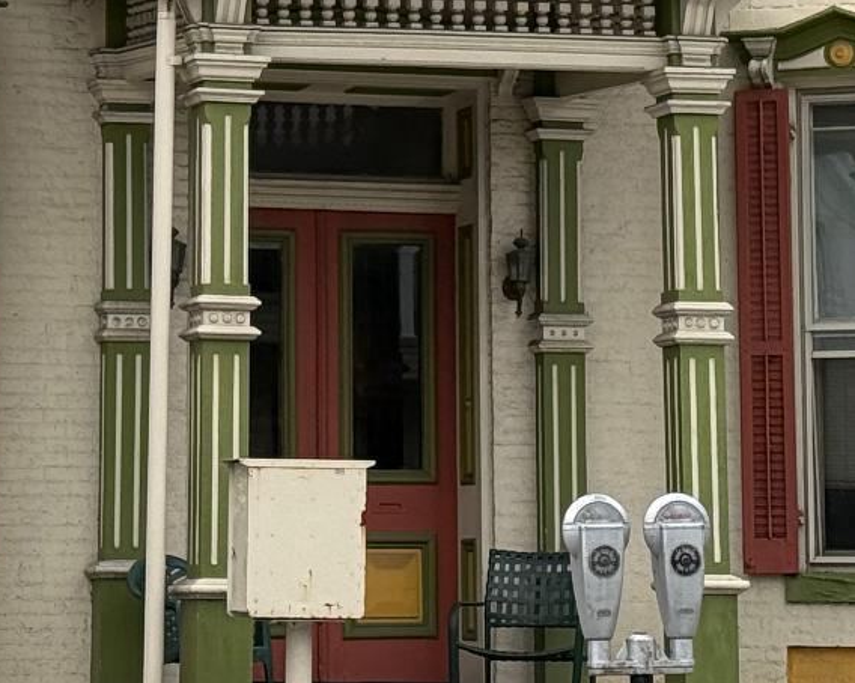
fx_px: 4275
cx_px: 319
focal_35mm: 169
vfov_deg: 9.0
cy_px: -194
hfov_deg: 11.4
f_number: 1.78
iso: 100
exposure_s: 1/778
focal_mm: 6.76
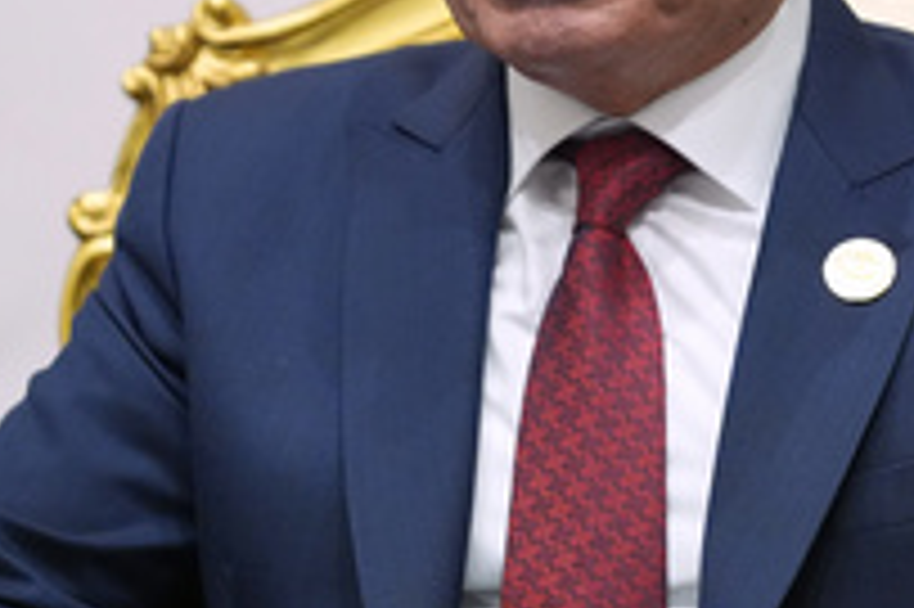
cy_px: 173
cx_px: 576
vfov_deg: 2.7
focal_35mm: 505
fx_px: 12811
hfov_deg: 4.1
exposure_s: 1/125
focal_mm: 200
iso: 4000
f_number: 2.8
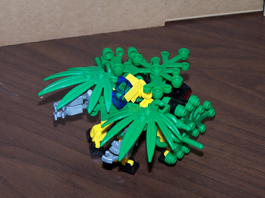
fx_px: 804
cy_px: 99
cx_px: 132
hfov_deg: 18.7
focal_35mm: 105
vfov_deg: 14.1
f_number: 3.2
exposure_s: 1/100
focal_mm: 17.5
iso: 80
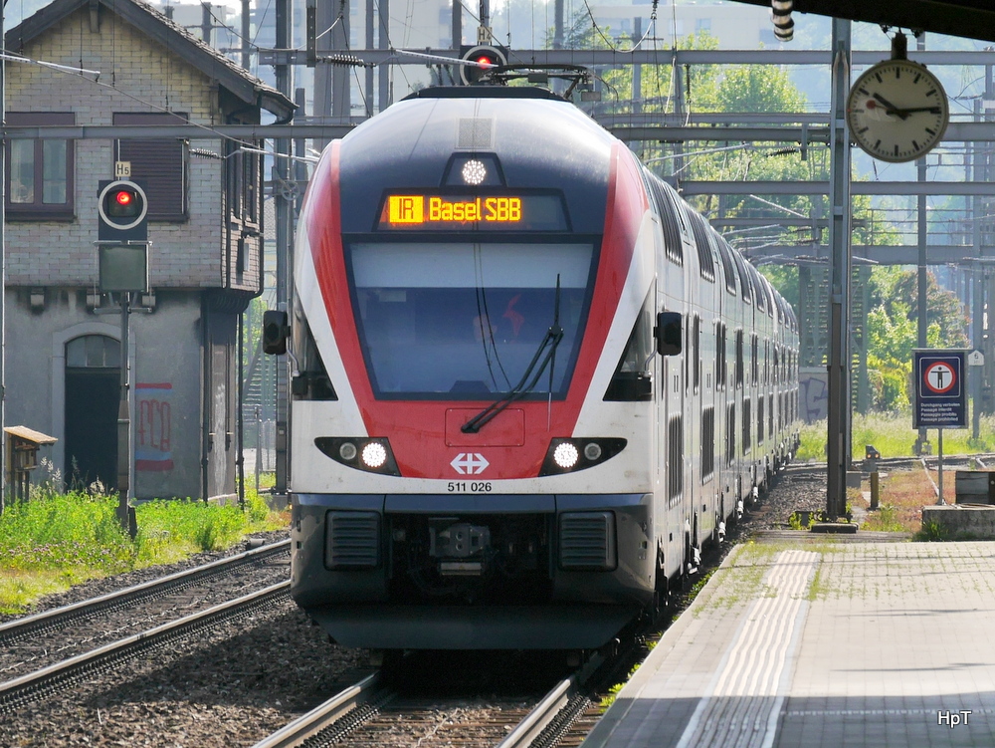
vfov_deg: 5.0
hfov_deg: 6.6
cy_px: 374
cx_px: 498
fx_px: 8627
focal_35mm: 300
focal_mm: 150
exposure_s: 1/500
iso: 160
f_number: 5.6
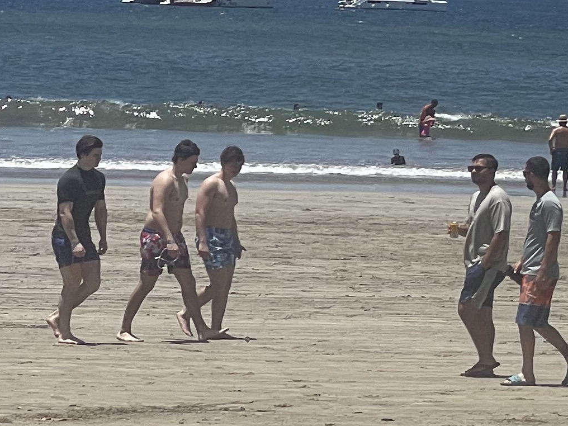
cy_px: -20
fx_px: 4168
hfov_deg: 7.5
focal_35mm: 254
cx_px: 1125
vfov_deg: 5.8
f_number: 2.2
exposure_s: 1/2179
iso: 20
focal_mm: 7.5
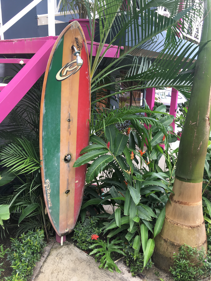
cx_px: 106
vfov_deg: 61.7
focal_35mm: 29
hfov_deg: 48.2
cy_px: 140
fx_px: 236
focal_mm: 4.15
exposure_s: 1/60
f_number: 2.2
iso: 25
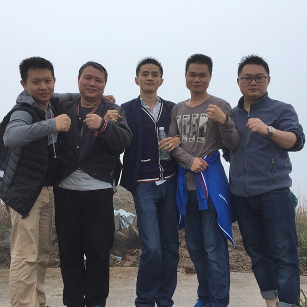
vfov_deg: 47.2
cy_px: 152
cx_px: 136
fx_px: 351
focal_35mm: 35
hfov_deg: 47.1
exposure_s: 1/1068
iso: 32
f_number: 2.2
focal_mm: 4.15
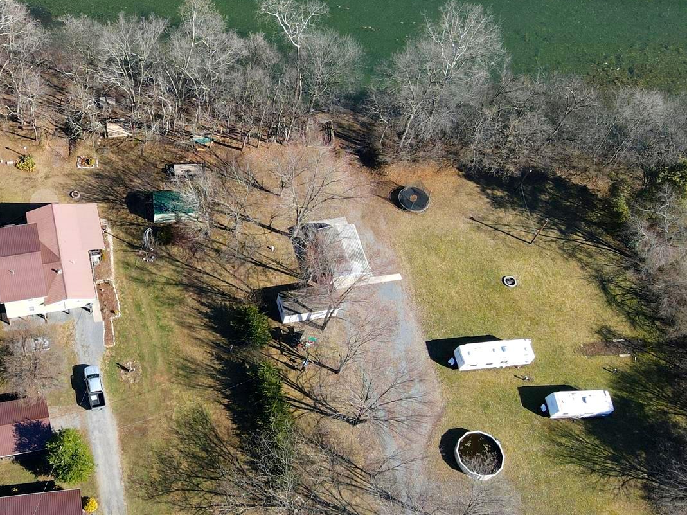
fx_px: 913
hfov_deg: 39.1
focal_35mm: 46
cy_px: 197
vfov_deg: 31.4
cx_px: 103
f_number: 2.8
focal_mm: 4.5
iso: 100
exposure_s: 1/250
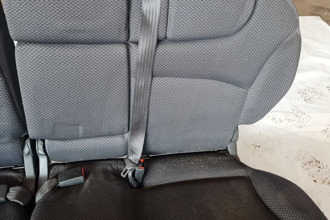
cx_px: 156
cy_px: 98
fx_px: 275
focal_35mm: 30
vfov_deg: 43.5
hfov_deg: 61.9
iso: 250
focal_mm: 5.4
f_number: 1.8
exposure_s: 1/100
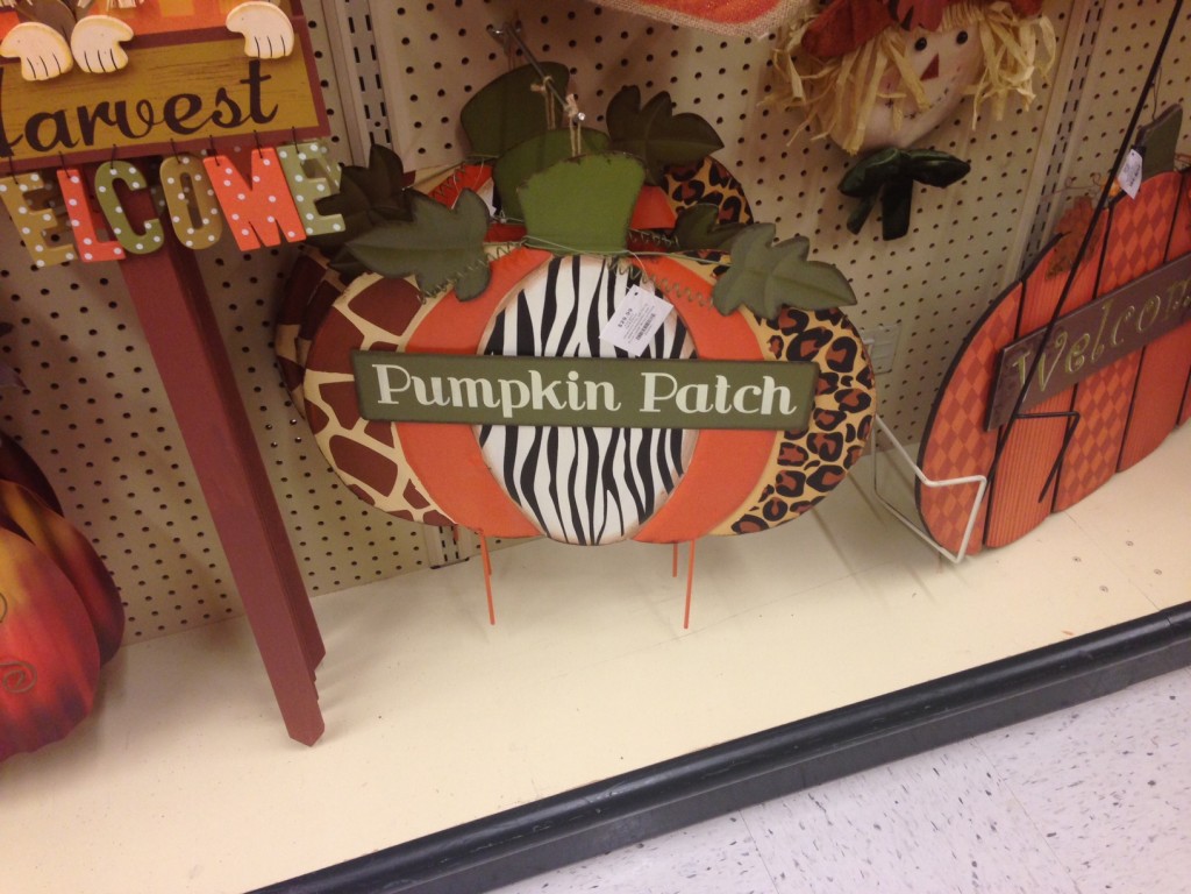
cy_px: 447
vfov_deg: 42.9
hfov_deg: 55.4
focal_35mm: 33
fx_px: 1135
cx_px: 596
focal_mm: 4.12
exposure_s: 1/20
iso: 100
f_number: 2.4
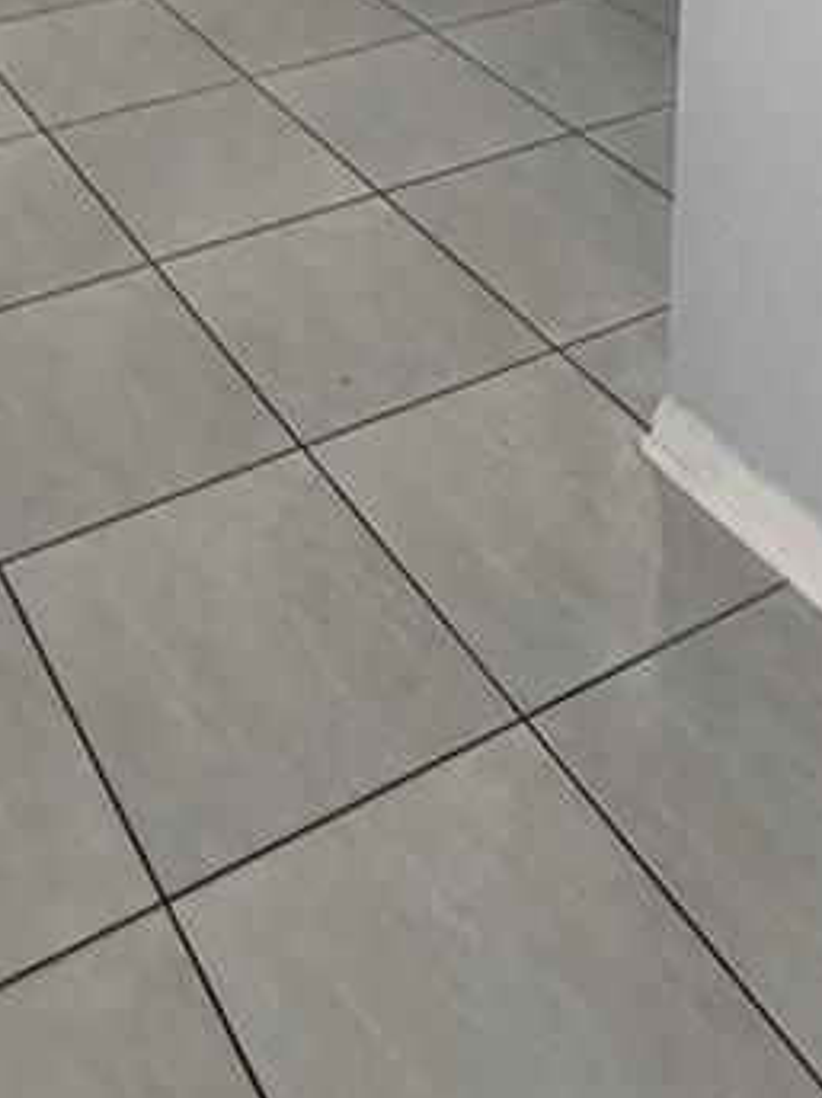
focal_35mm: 49
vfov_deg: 27.9
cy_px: -503
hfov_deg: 28.7
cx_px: 106
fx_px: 1552
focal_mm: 2.22
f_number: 2.2
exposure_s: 1/60
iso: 500
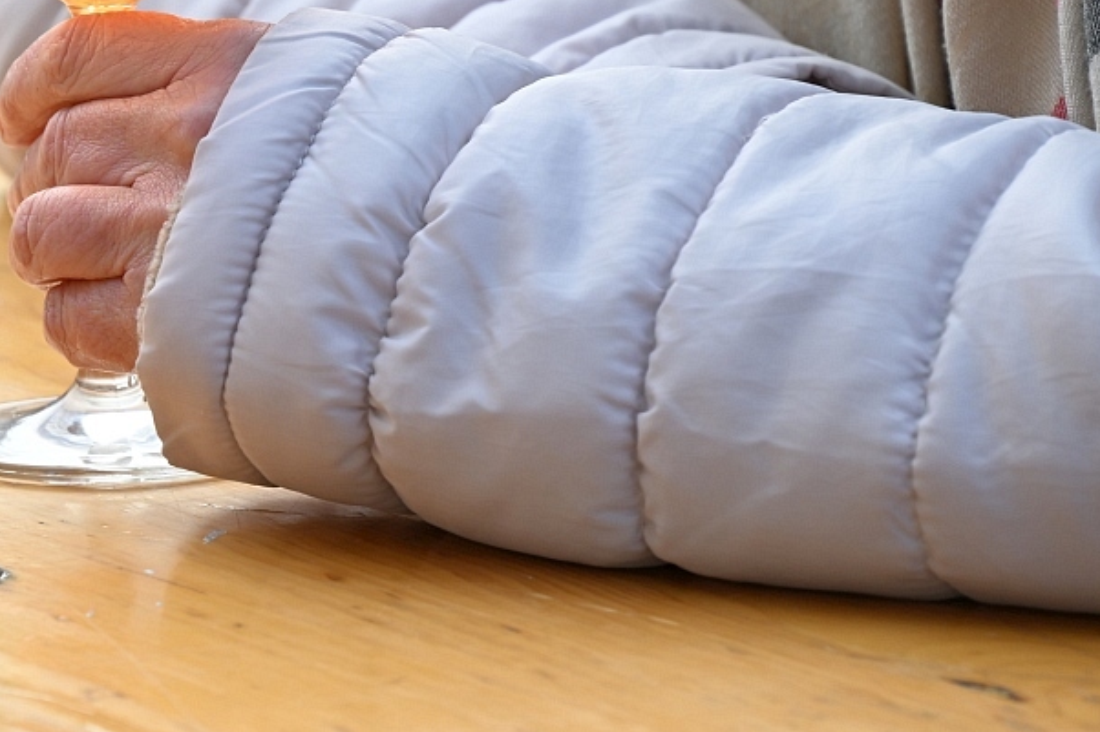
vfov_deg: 2.8
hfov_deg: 4.1
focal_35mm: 498
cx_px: 270
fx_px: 15212
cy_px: 13
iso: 250
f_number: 6.3
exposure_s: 1/200
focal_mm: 200
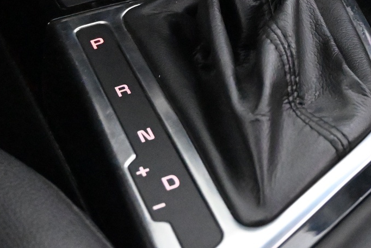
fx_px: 1193
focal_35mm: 116
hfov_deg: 17.6
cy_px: -21
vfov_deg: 11.7
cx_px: 259
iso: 18000
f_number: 5
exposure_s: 1/50
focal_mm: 32.5
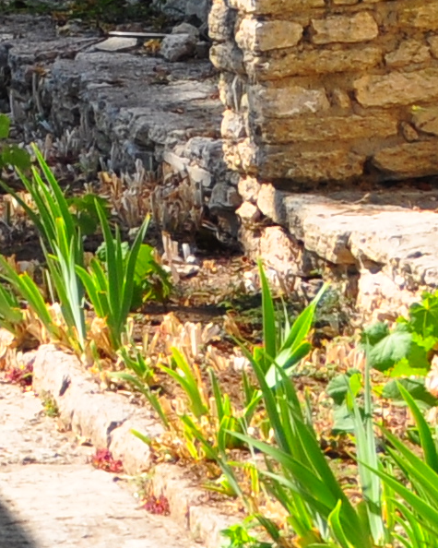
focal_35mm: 264
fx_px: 4279
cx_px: -850
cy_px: -331
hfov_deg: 5.5
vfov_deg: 7.2
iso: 200
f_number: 5.6
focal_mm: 26
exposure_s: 1/500
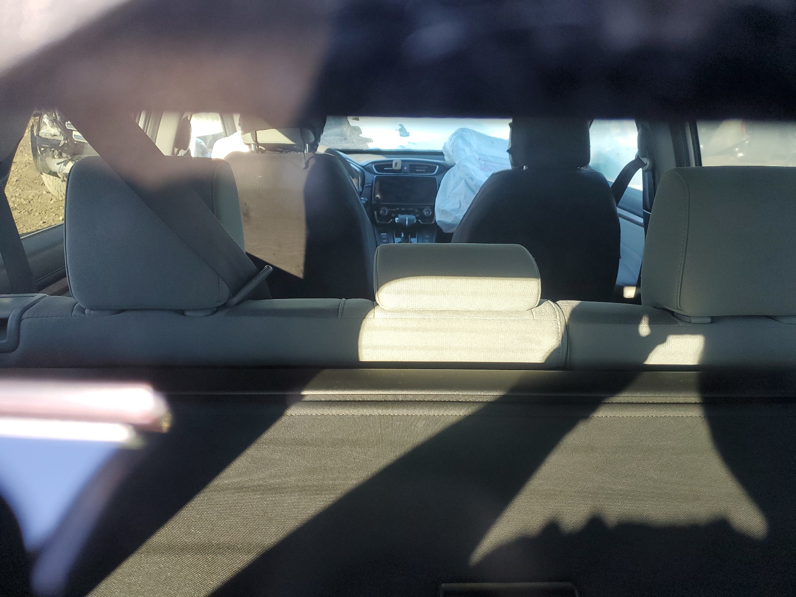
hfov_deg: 67.3
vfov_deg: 53.1
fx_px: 598
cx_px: 398
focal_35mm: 26
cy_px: 298
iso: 77
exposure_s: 1/60.2
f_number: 1.5
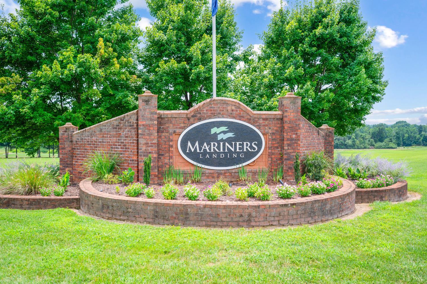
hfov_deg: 62.0
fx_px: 355
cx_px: 214
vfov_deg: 43.5
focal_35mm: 30
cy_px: 142
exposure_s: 1/400
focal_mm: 30
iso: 100
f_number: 4
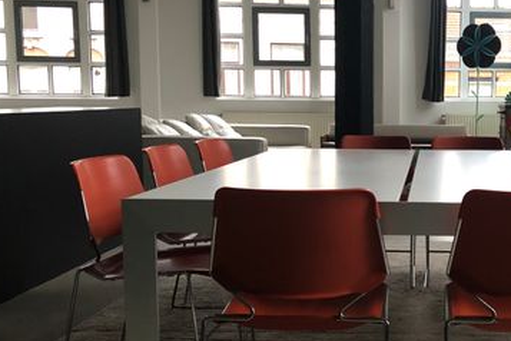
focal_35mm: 49
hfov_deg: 38.8
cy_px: 191
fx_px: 695
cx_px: 409
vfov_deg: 27.5
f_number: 1.8
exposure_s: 1/9
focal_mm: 4
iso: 100
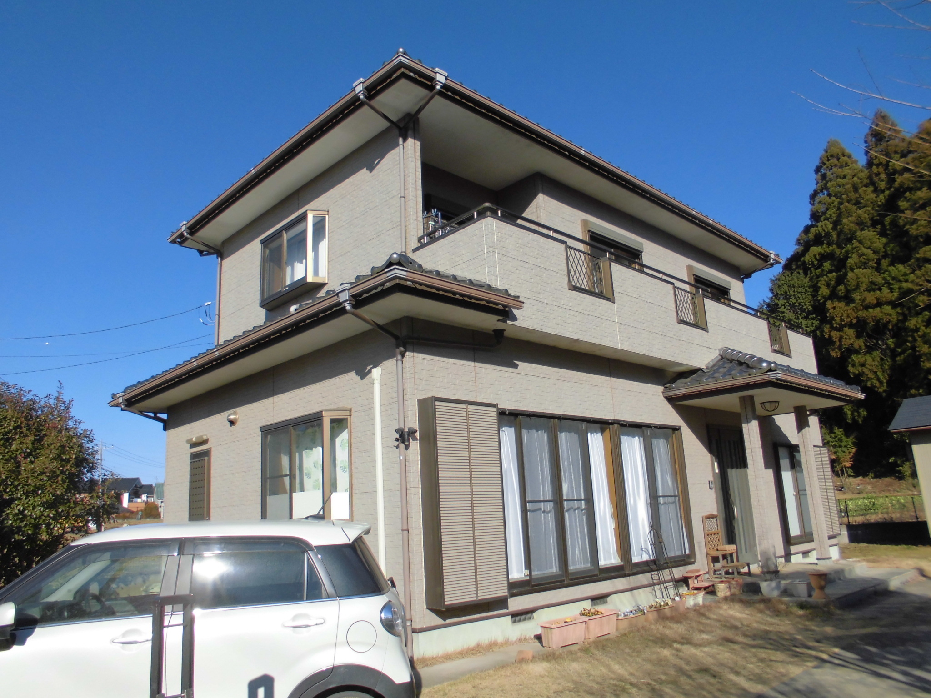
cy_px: 349
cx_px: 466
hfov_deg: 67.3
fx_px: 699
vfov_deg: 53.1
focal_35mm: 26
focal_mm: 4.6
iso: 100
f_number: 3.5
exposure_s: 1/800
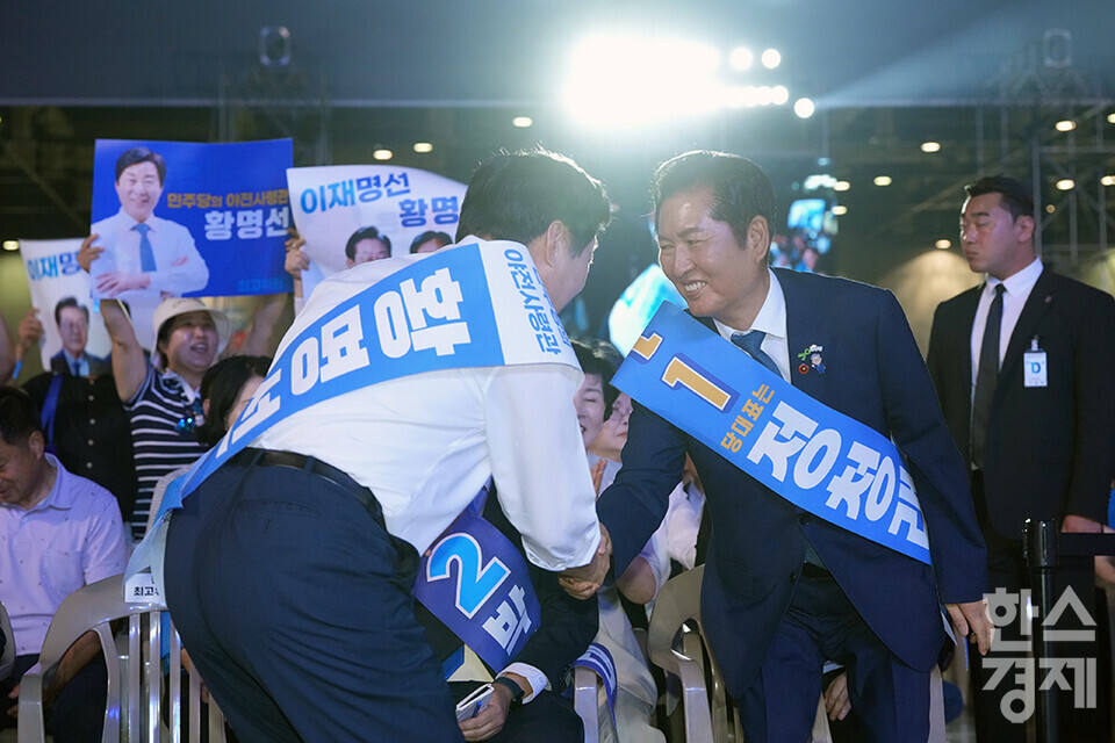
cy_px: 372
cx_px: 558
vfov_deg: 19.5
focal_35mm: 70
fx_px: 2168
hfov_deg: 28.8
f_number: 5
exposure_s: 1/160
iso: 3200
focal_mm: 70
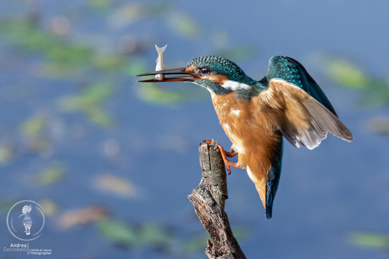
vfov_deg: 3.3
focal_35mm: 420
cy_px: 130
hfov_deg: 4.9
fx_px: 4538
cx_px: 194
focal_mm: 280
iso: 1600
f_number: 8
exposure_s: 1/4000
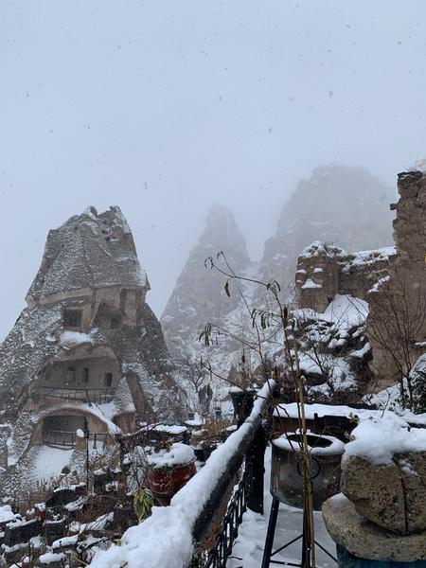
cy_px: 284
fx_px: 427
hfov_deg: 53.1
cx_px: 213
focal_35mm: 26
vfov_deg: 67.3
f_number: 1.8
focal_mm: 4.25
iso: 25
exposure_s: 1/660
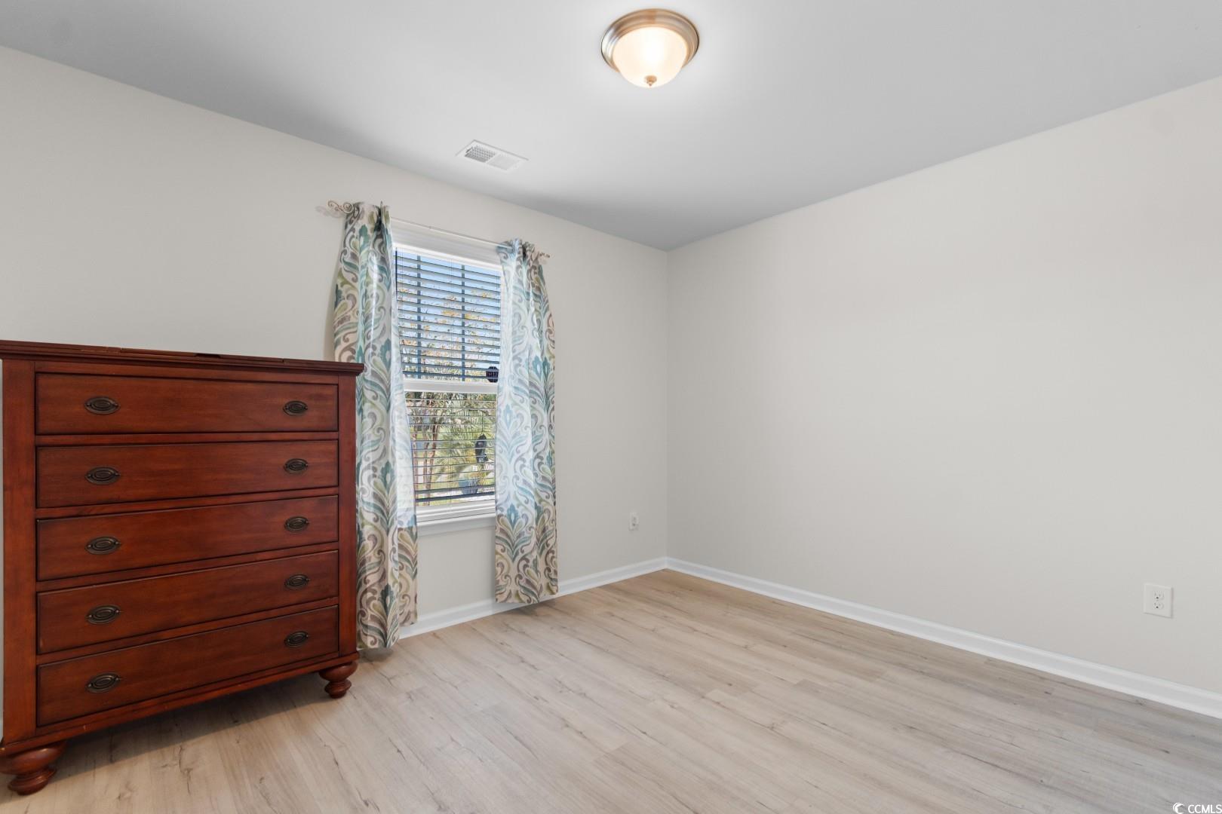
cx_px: 611
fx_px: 509
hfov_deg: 100.4
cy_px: 407
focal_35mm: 15
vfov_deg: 77.3
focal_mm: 10
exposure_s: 1/1.25
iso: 100
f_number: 4.5
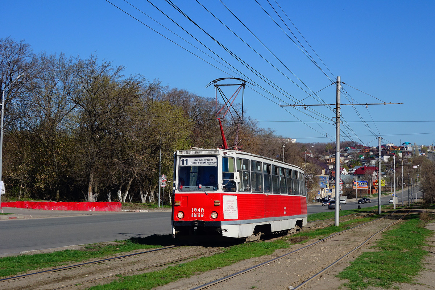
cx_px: 218
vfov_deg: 27.0
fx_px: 604
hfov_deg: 39.6
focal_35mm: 50
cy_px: 145
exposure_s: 1/500
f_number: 8
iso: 125
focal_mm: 18.45
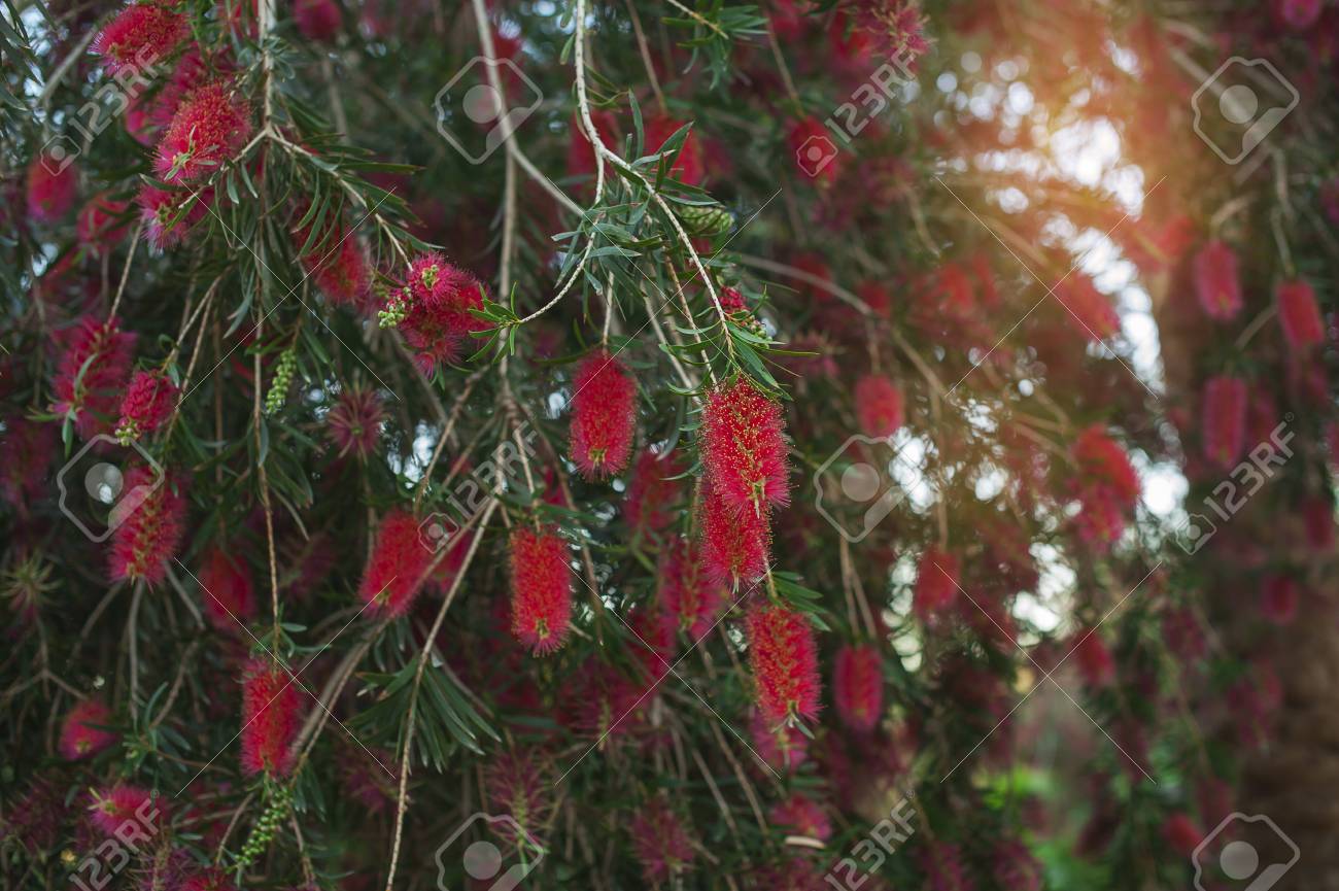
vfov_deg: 27.0
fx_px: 1858
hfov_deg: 39.6
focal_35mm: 50
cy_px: 446
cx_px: 670
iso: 500
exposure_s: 1/100
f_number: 3.2
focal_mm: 50
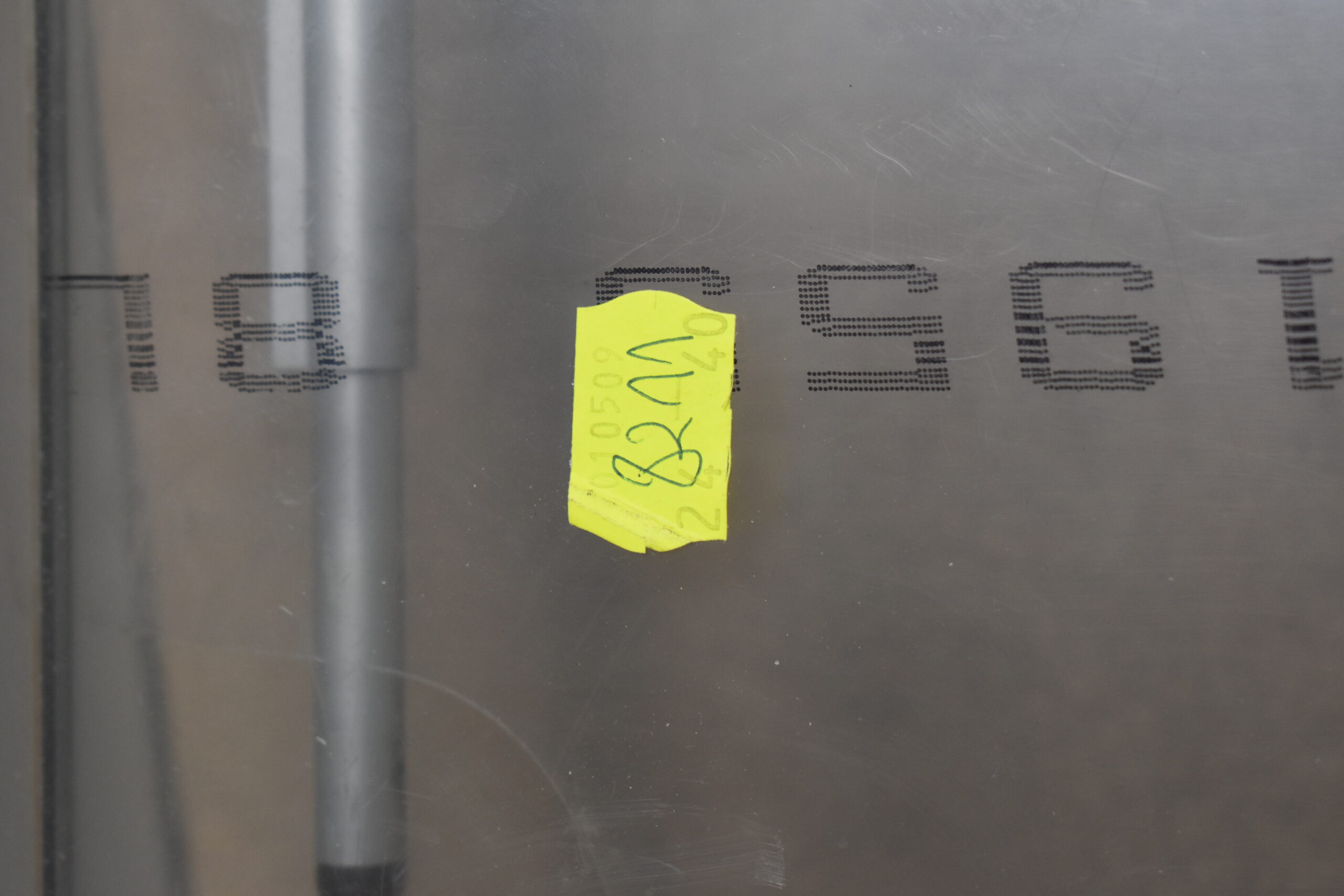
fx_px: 3080
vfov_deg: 16.6
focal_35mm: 82
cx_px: 672
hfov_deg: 24.6
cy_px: 448
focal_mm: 55
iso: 1000
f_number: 5.6
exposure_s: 1/125
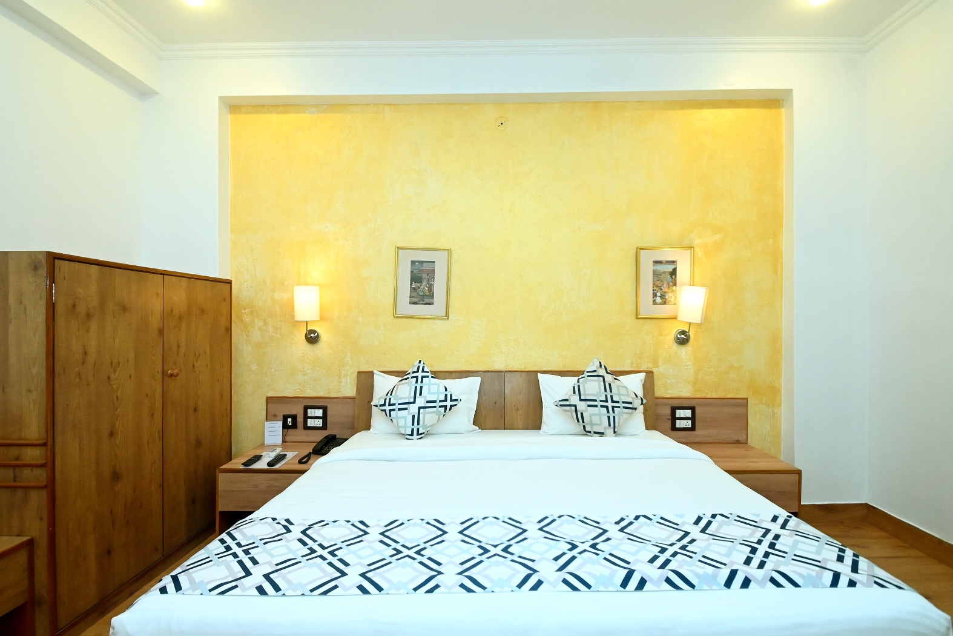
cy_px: 318
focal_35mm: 15
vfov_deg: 77.3
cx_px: 476
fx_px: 397
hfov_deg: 100.4
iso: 2000
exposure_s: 1/125
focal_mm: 10
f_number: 5.6
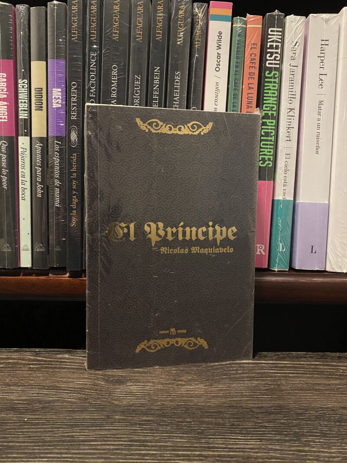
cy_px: 232
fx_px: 348
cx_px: 174
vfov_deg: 67.3
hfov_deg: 53.1
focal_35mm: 26
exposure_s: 1/30
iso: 1000
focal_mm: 4.25
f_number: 1.8
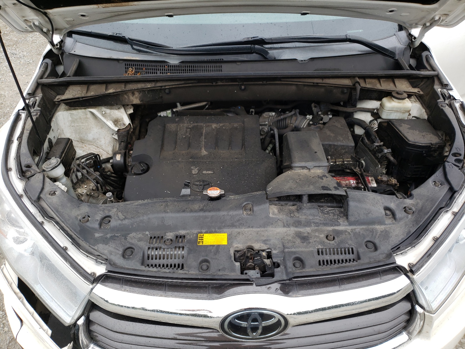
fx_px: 349
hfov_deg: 67.3
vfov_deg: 53.1
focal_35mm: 26
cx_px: 232
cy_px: 174
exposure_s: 1/667
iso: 50
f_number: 1.5
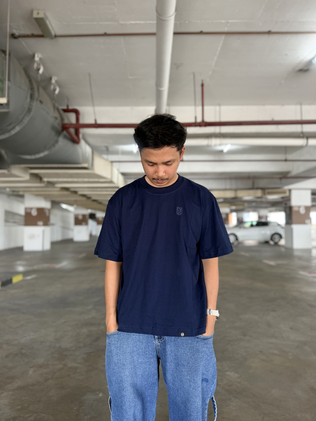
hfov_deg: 56.8
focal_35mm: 24
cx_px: 158
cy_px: 210
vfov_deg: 71.6
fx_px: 292
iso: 125
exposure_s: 1/50
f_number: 1.78
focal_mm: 6.76
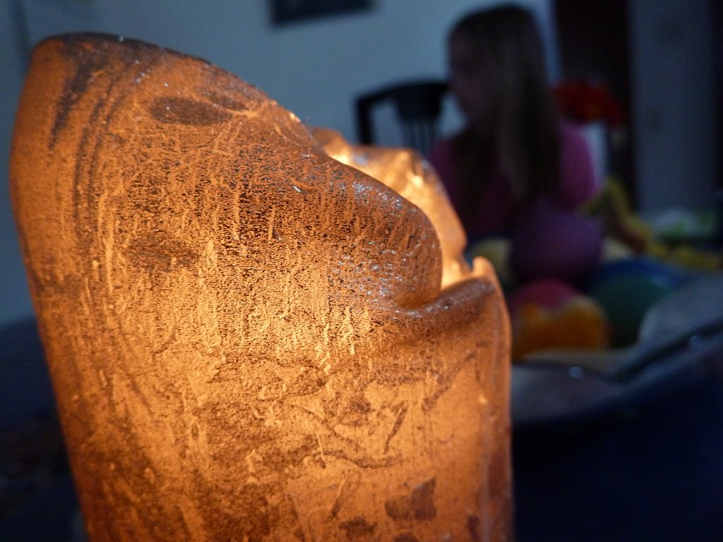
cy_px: 271
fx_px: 522
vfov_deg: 54.9
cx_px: 362
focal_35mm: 25
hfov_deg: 69.4
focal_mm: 4.1
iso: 400
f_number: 3.3
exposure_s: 1/15
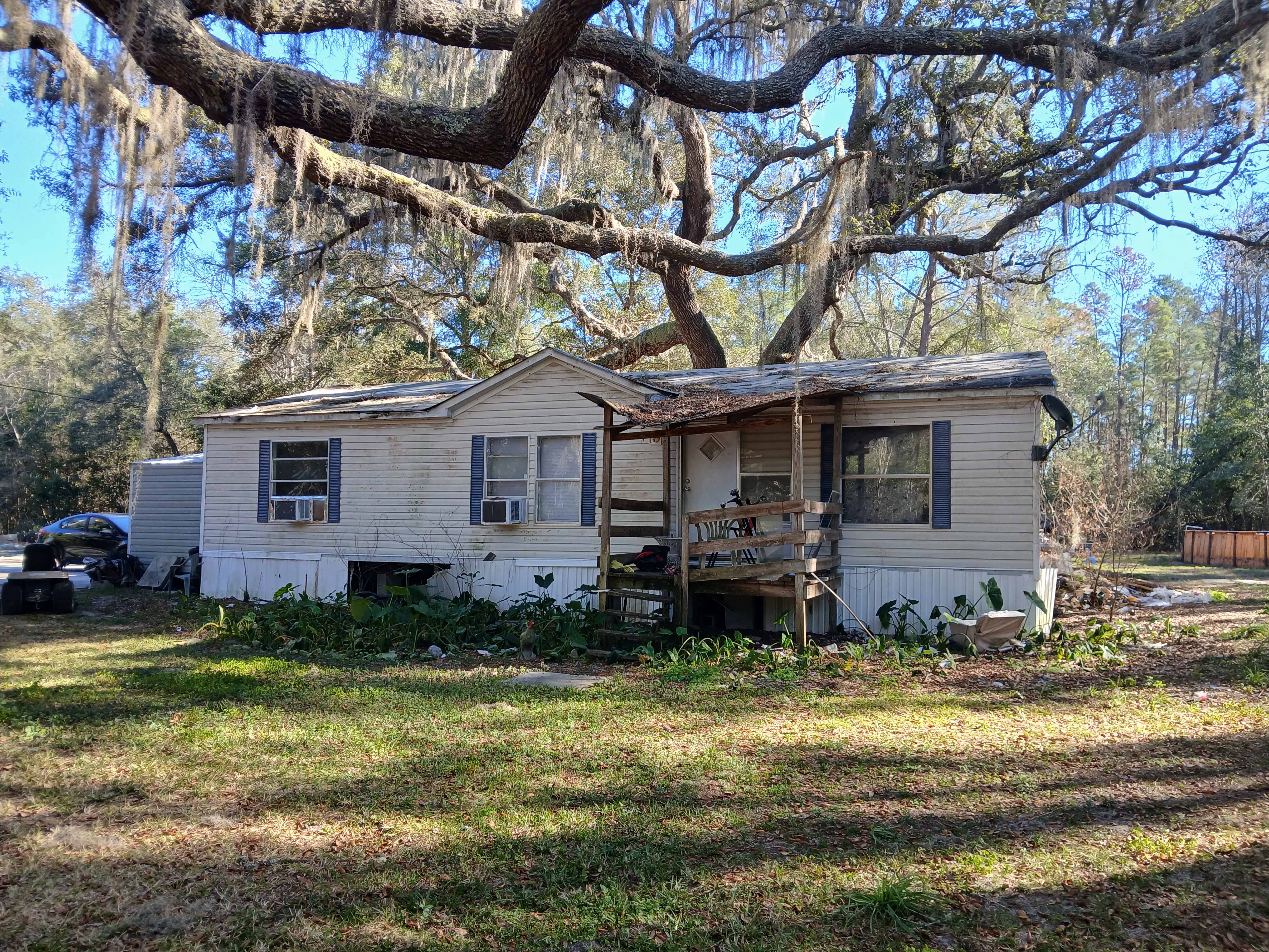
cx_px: 634
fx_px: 953
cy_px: 476
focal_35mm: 26
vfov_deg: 53.1
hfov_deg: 67.3
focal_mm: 3.98
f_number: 1.8
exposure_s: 1/120
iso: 40
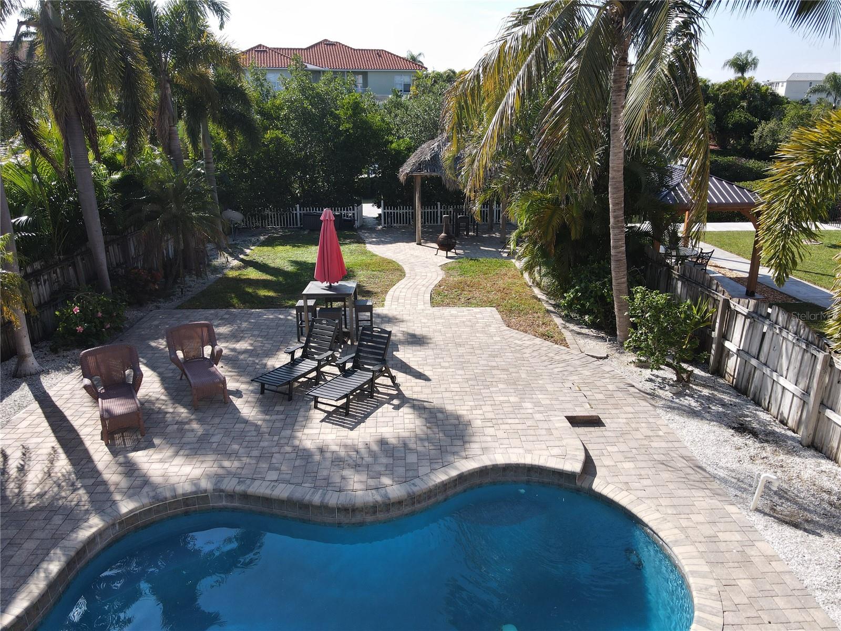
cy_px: 316
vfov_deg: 56.8
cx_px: 420
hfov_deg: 71.6
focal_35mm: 24
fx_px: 583
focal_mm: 4.5
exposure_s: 1/400
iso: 100
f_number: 2.8
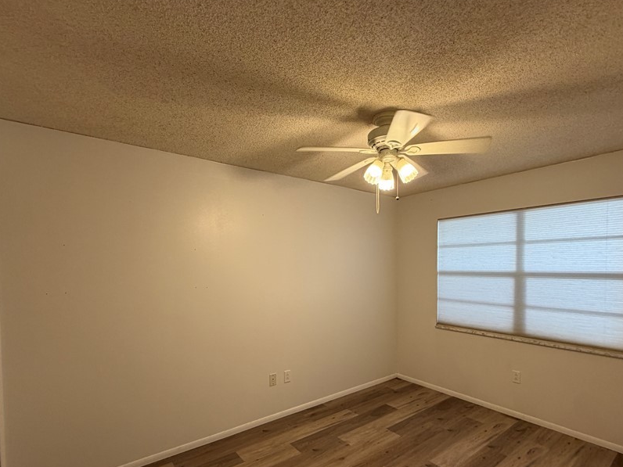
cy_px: 277
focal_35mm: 18
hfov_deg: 87.6
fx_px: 324
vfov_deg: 71.0
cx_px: 334
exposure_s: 1/120
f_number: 2.2
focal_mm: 2.22
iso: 200
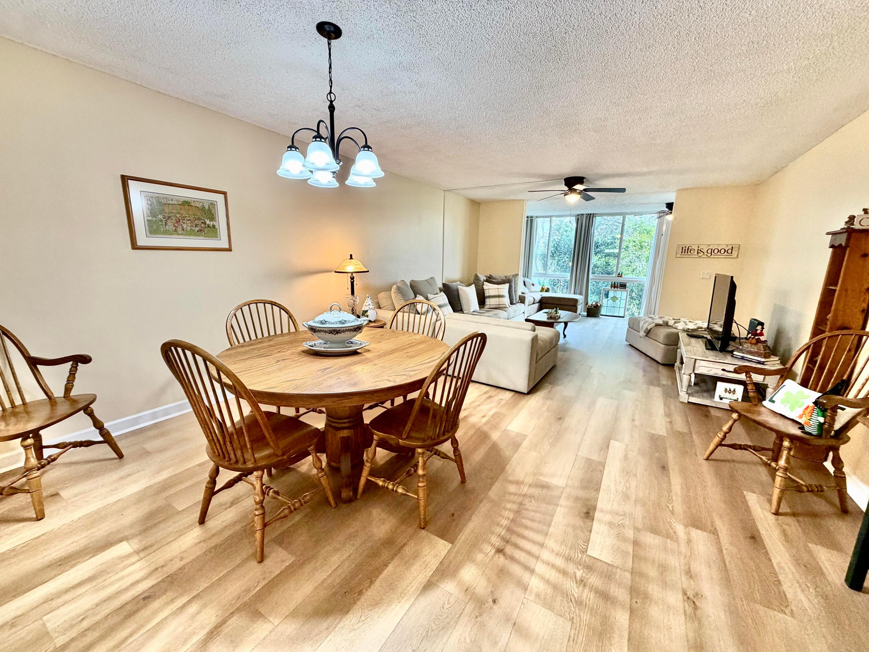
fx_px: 351
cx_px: 434
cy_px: 326
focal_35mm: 14
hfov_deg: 102.1
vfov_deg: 85.7
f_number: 2.2
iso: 200
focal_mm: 2.22
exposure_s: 1/60
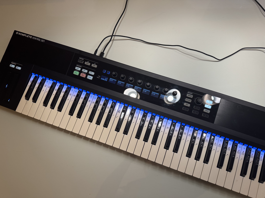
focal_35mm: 24
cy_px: 99
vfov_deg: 56.8
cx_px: 132
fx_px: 184
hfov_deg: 71.6
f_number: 1.78
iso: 200
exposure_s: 1/50
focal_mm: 6.76
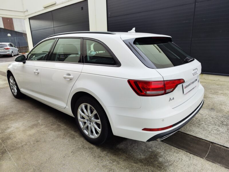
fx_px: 152
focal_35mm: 23
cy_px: 86
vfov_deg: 58.9
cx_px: 114
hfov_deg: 73.9
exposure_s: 1/177
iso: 50
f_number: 1.69
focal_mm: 7.01
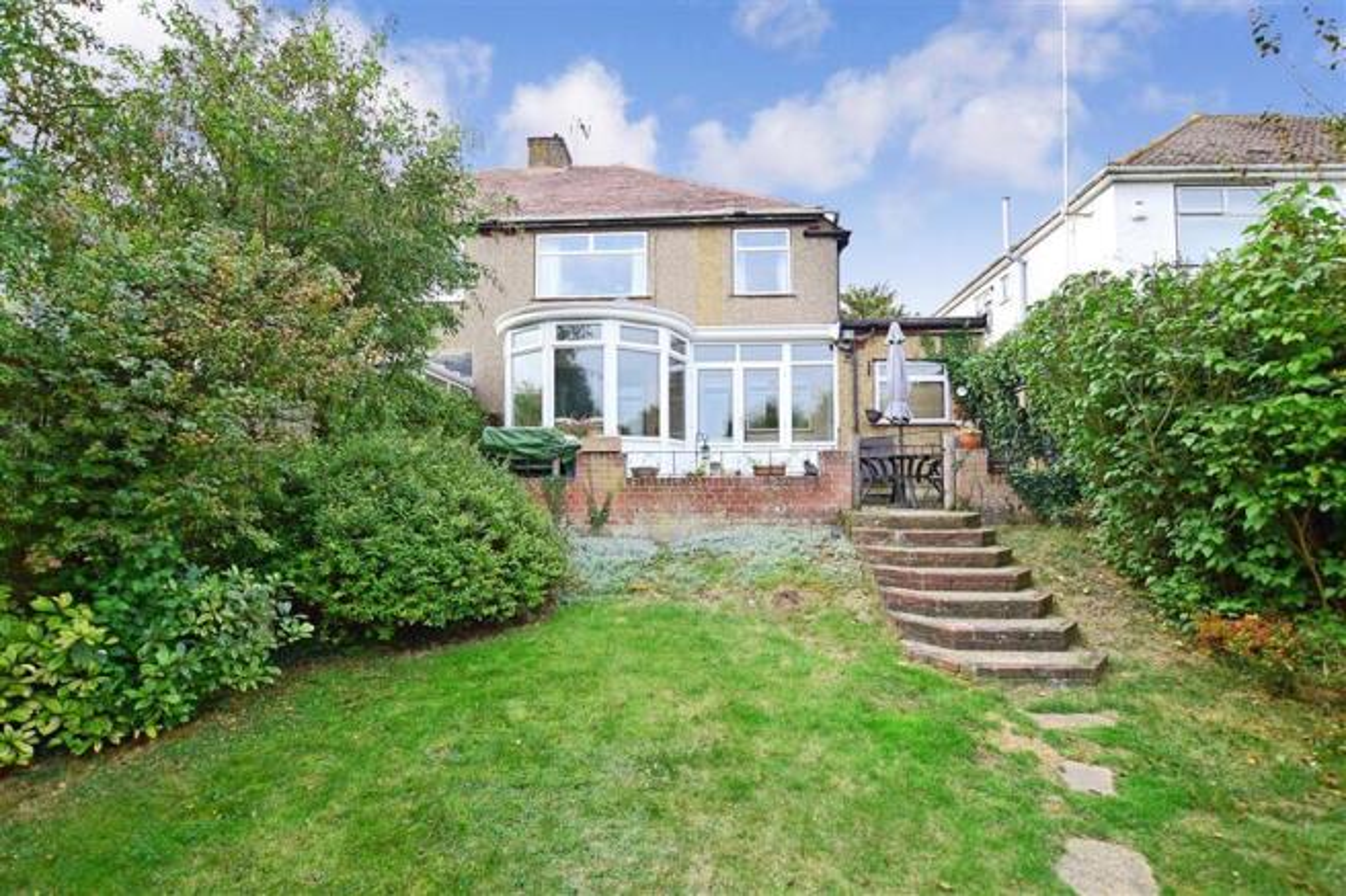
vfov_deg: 69.6
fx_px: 645
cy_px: 448
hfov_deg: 92.5
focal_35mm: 17
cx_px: 673
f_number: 7.1
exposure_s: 1/160
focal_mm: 11.5
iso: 200
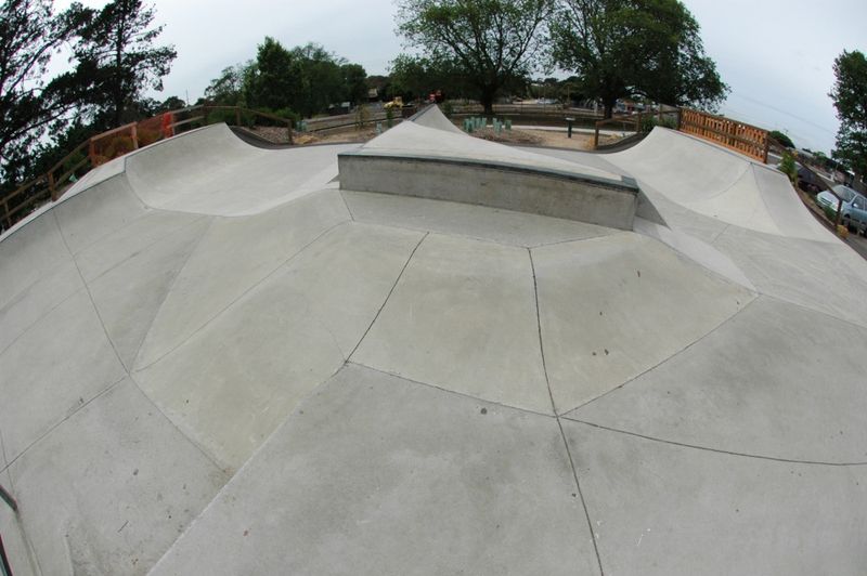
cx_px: 434
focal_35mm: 16
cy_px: 288
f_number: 14
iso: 800
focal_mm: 10.5
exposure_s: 1/800
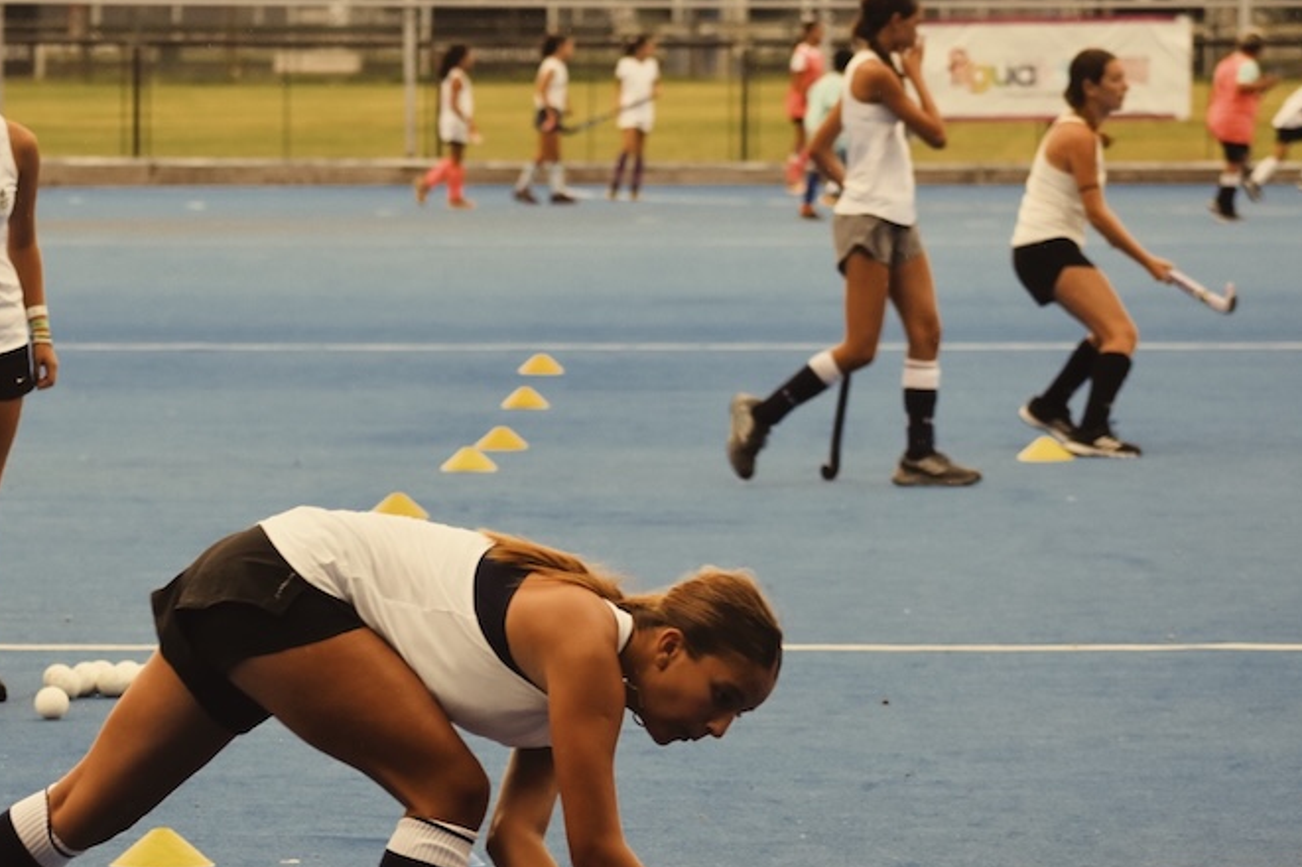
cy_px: 658
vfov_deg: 5.1
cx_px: 400
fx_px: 9651
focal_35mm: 267
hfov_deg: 7.7
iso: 800
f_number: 4.8
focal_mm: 98
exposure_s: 1/800
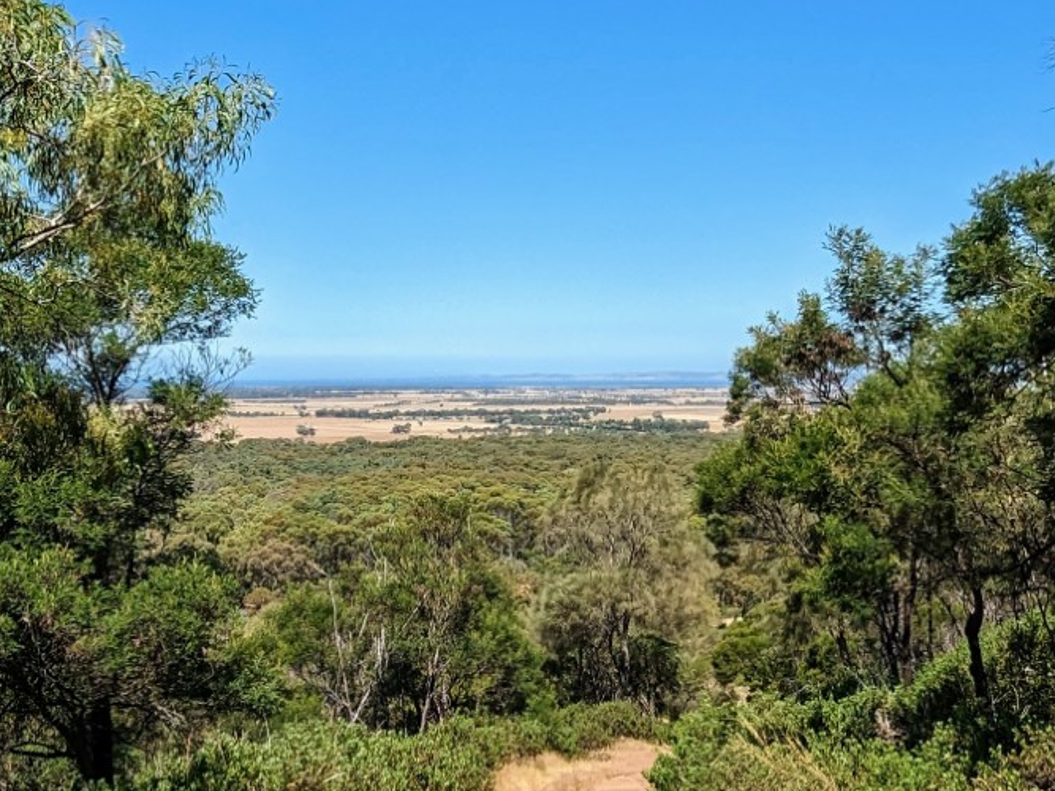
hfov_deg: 39.6
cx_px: 448
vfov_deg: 30.1
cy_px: 501
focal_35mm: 48
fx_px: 1463
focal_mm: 2.35
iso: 51
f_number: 2.2
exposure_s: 1/1408
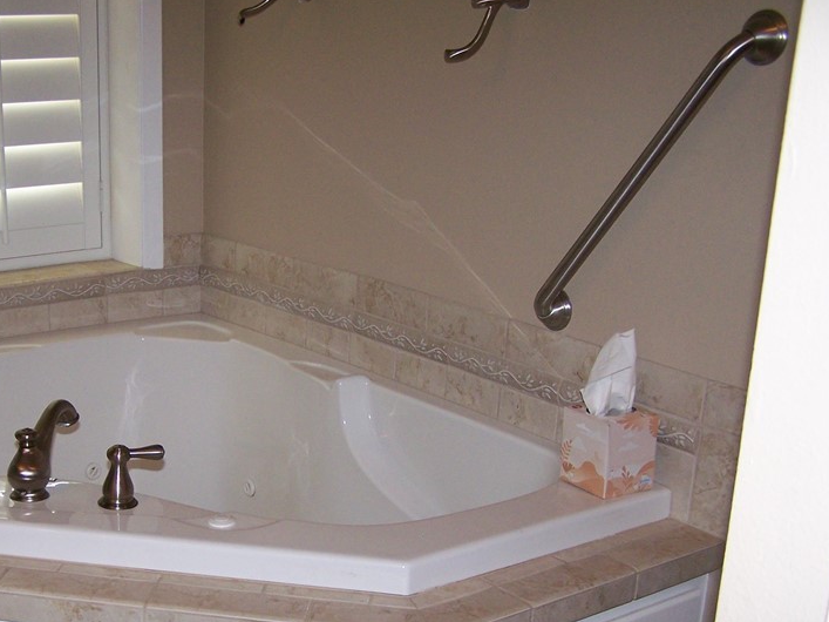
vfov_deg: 26.3
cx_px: 237
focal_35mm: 55
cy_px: 437
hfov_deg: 34.4
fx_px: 1317
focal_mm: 6.3
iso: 160
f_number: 2.8
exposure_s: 1/60
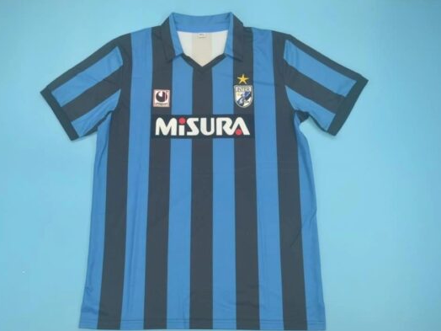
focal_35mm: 33
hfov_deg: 55.2
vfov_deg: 42.9
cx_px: 193
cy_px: 168
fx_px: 420
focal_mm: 20
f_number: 3.8
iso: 200
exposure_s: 1/80
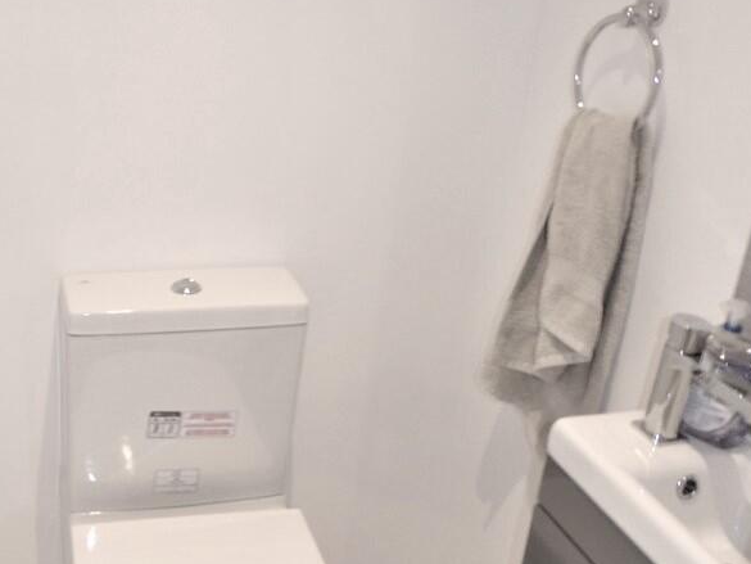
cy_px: 249
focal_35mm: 42
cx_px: 173
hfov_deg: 43.1
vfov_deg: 34.3
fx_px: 911
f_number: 3.3
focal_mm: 4.3
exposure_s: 1/13
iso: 100
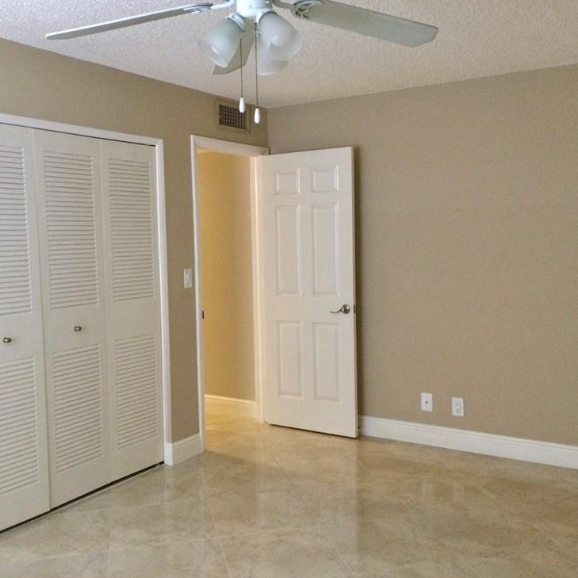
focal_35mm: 36
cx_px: 280
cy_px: 283
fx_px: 680
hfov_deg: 46.0
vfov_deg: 46.0
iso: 320
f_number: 2.2
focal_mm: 4.15
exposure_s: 1/20
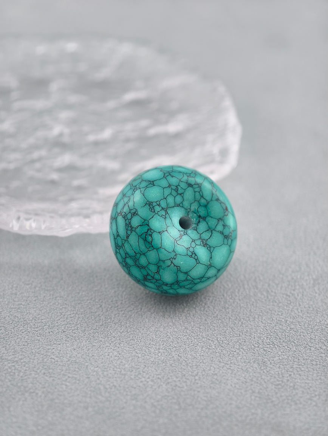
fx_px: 1071
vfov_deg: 23.0
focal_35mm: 85
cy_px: 218
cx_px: 164
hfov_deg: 17.4
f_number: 2.67
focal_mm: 22.48
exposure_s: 1/160
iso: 125
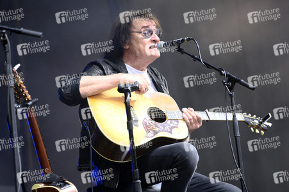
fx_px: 2407
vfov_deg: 4.6
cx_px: 144
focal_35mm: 300
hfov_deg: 6.9
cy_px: 96
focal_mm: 300
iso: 800
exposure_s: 1/250
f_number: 5.6
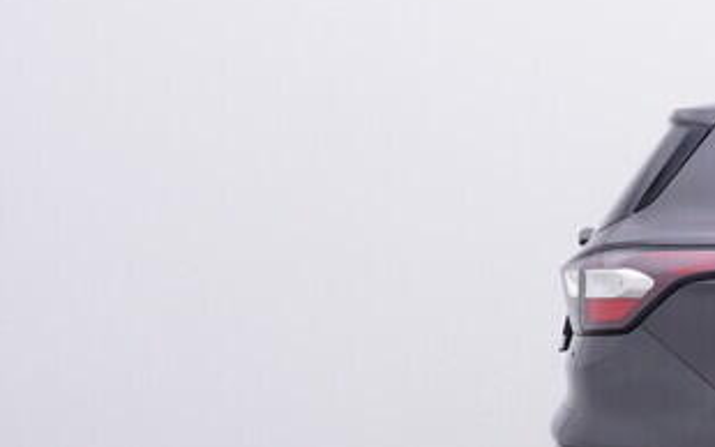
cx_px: 1121
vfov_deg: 17.0
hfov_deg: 21.8
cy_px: 403
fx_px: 1475
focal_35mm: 76
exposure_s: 1/80
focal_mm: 15
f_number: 5
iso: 200
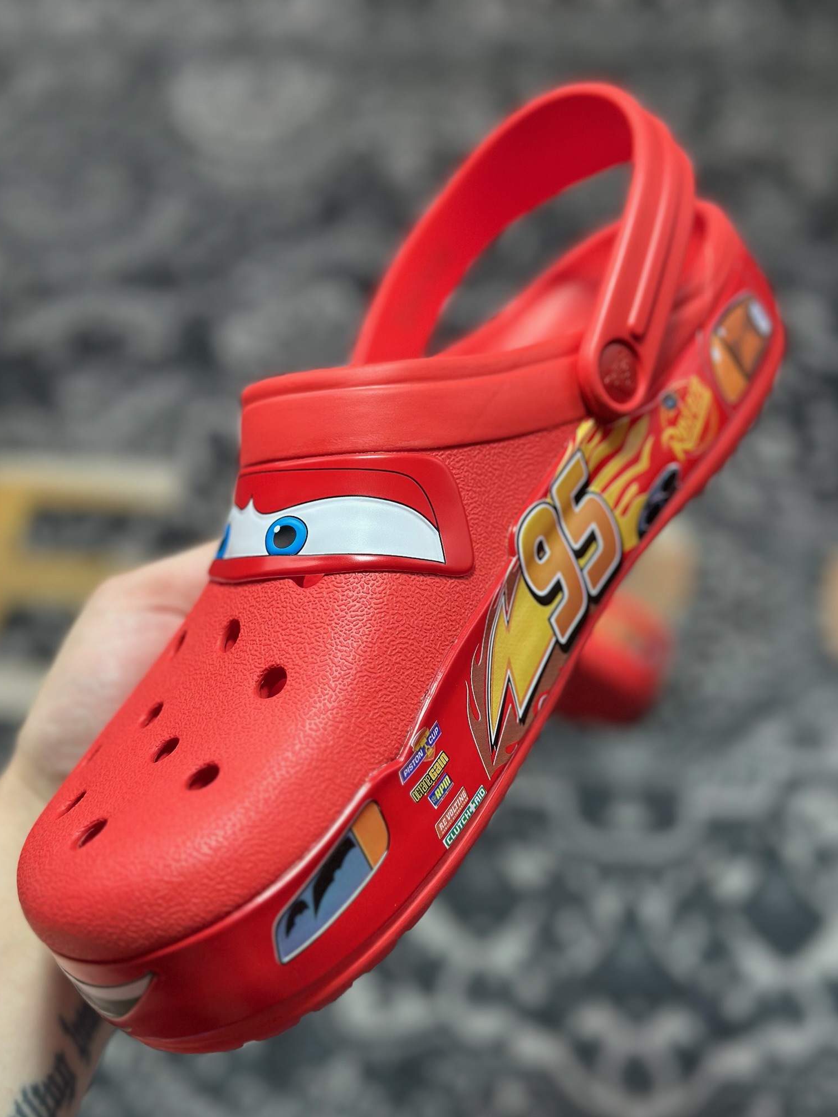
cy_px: 566
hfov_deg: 29.7
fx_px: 1581
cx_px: 413
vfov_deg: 38.9
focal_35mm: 49
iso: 80
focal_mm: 6.86
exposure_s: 1/296
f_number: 1.78
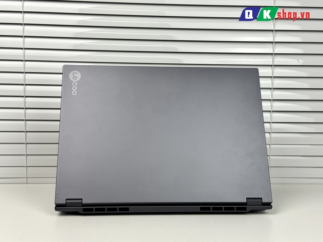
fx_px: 448
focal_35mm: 48
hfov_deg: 39.7
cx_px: 162
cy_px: 121
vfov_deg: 30.3
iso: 64
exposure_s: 1/404
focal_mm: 6.76
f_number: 1.78
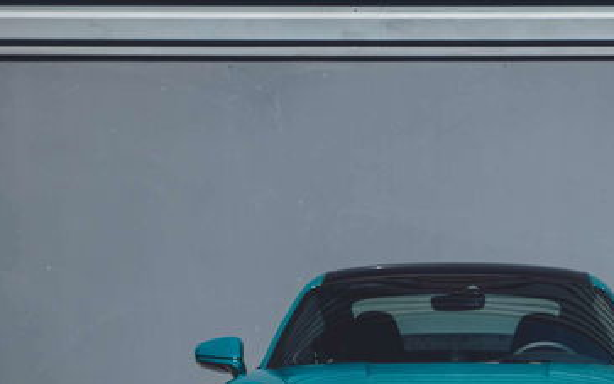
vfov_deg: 8.6
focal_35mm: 151
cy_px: 379
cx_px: 458
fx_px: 2527
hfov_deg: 13.8
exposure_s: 1/250
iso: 200
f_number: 5.6
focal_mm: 70
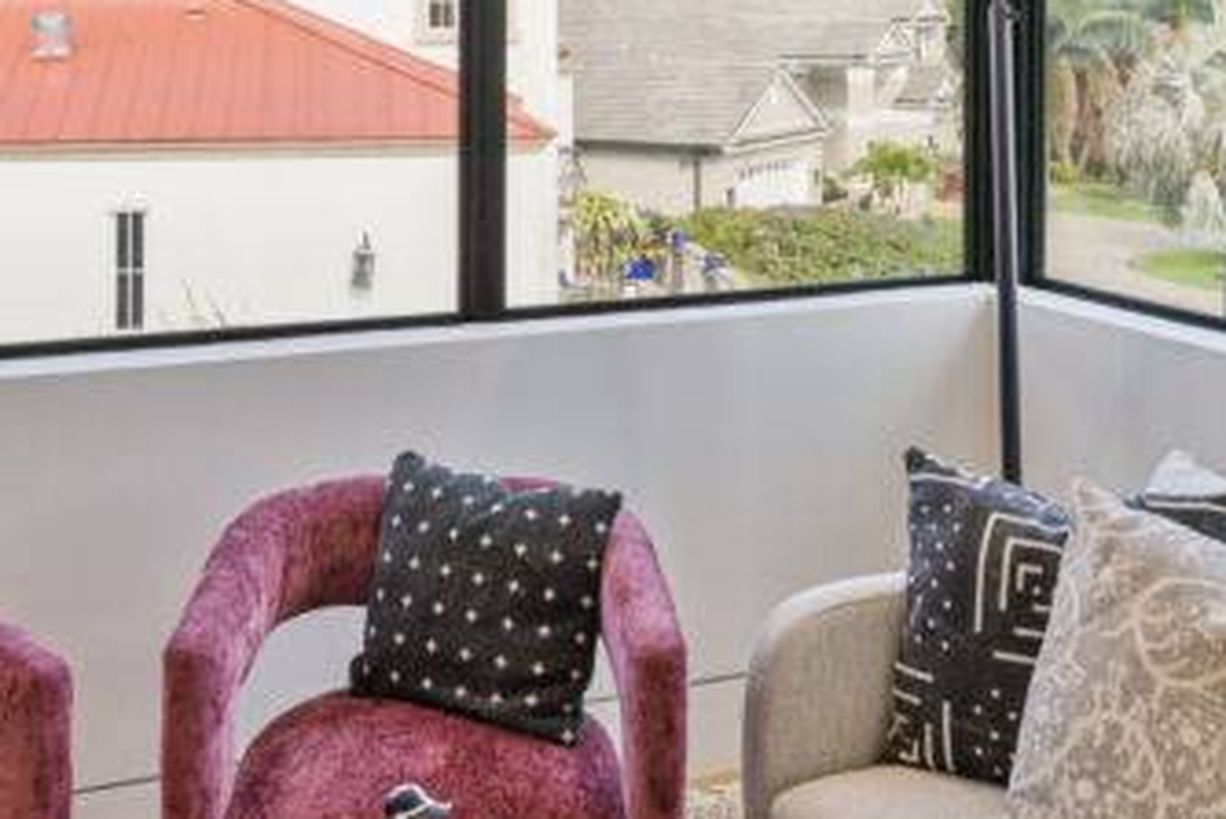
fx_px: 1742
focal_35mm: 51
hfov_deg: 38.7
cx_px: 558
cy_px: -53
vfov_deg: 24.8
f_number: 8
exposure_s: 1/60
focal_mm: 16.7
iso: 250
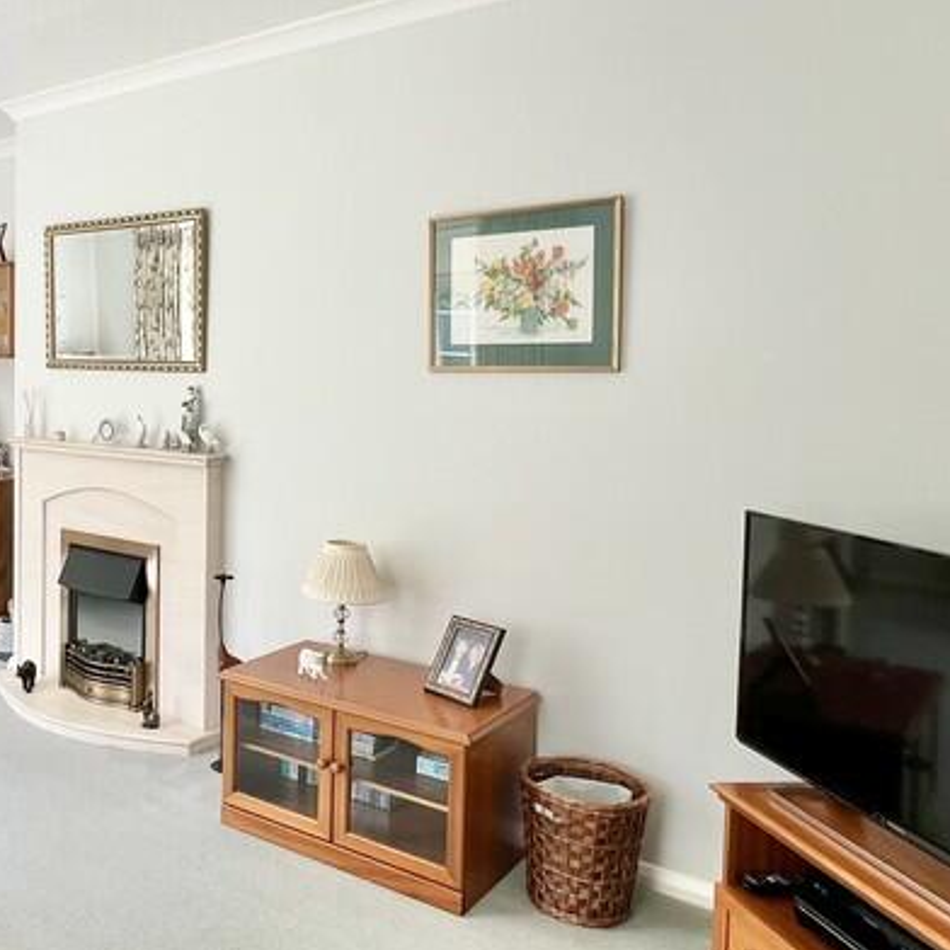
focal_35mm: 30
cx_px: 143
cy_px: 424
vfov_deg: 53.9
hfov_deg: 49.6
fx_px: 931
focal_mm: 1.57
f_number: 1.8
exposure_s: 1/99
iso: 40
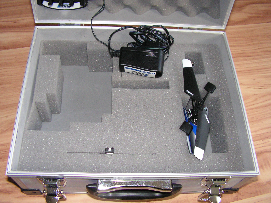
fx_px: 282
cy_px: 102
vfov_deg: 39.7
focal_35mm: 36
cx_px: 136
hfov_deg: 51.4
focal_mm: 6
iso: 200
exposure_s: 1/40
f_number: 3.2
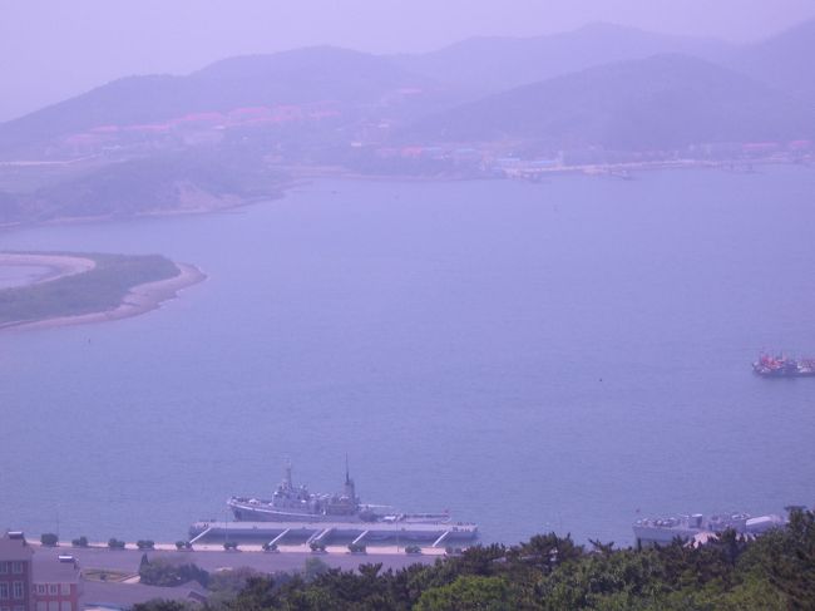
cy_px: 306
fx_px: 2471
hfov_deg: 18.7
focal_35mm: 105
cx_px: 408
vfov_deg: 14.1
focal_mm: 17.4
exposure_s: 1/200
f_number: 7.7
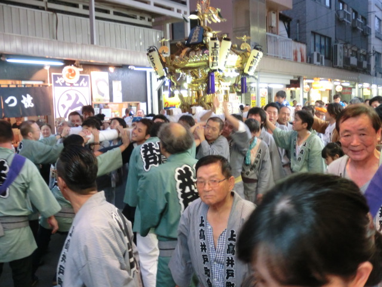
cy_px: 144
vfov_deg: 40.7
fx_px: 386
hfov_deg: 52.6
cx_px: 191
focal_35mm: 35
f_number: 3.2
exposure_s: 1/40
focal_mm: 6.1
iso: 800
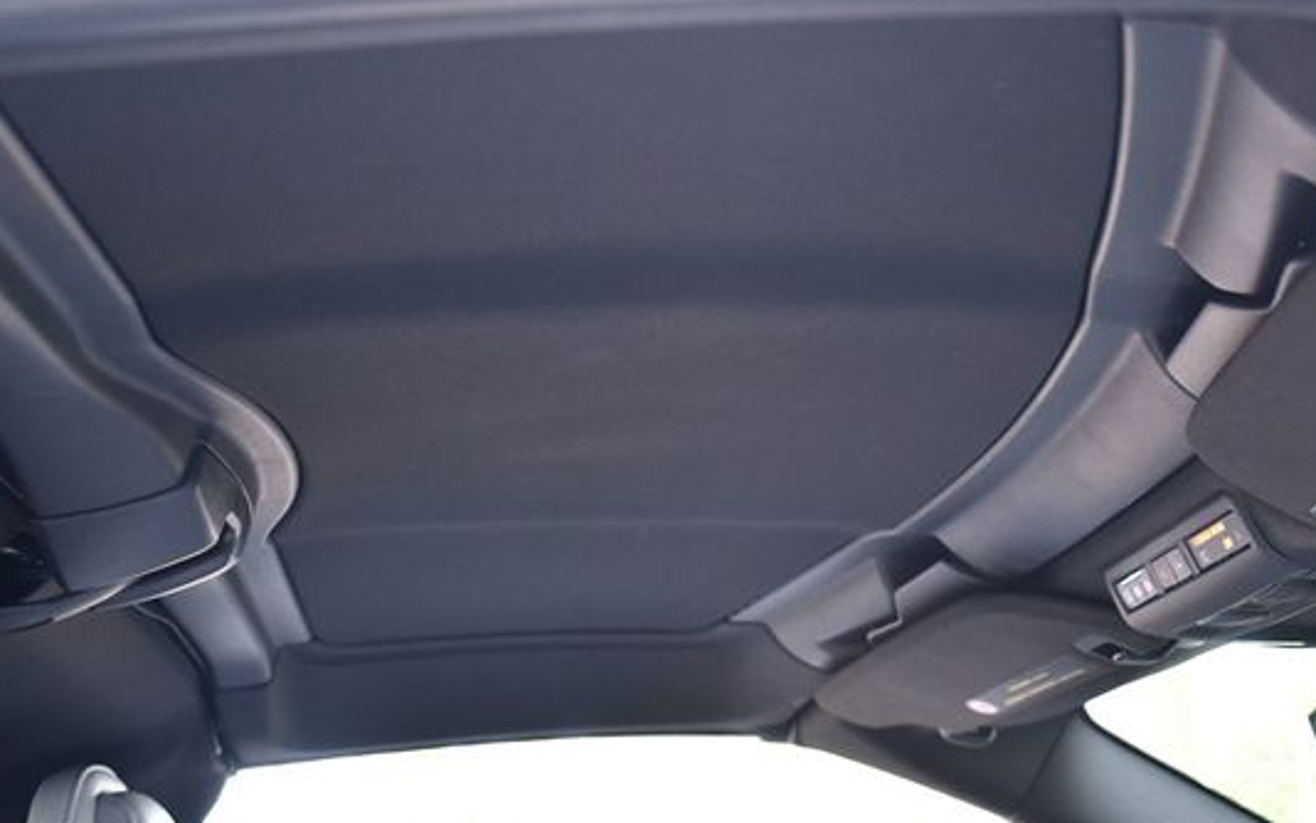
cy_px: 402
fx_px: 1578
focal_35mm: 44
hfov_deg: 45.2
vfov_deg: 29.2
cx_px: 717
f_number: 3.5
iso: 800
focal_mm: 18
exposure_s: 1/160
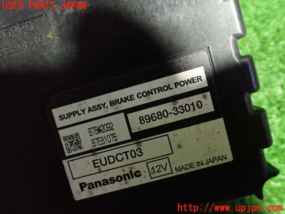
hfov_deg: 60.0
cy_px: 107
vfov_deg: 46.8
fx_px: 247
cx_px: 142
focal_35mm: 30
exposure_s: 1/40
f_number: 2.3
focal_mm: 5.4
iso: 800
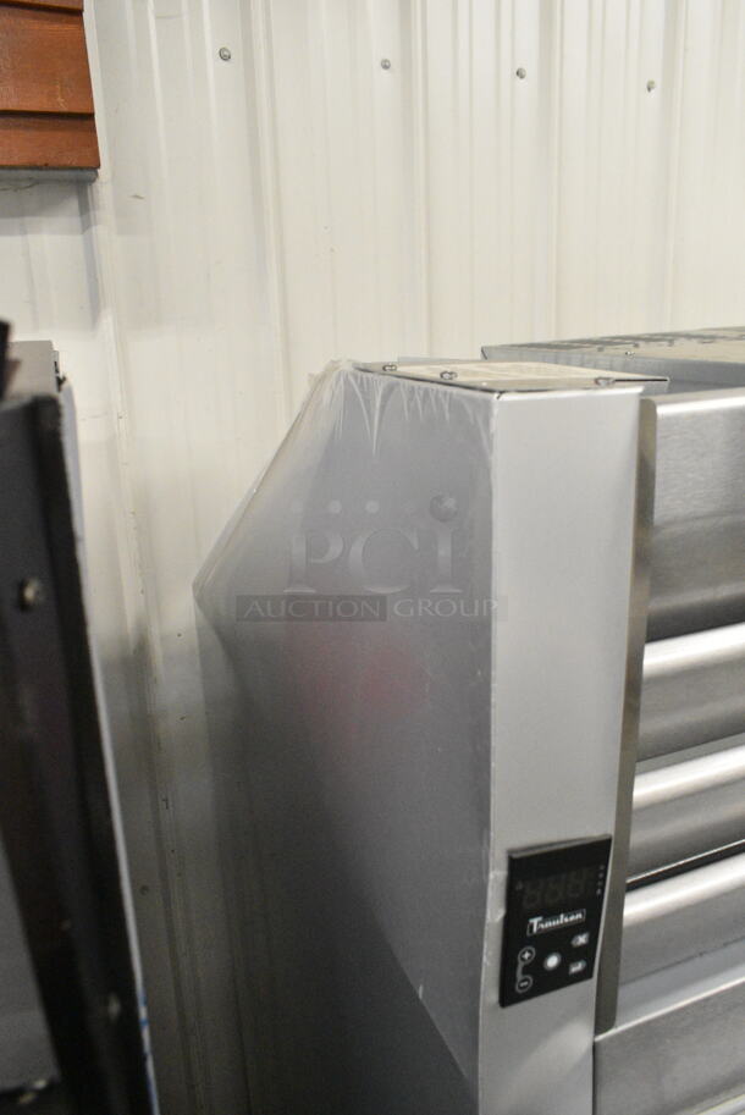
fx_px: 837
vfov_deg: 67.3
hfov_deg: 48.0
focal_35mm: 27
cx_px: 372
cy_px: 558
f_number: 7.1
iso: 6400
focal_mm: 18
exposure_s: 1/200
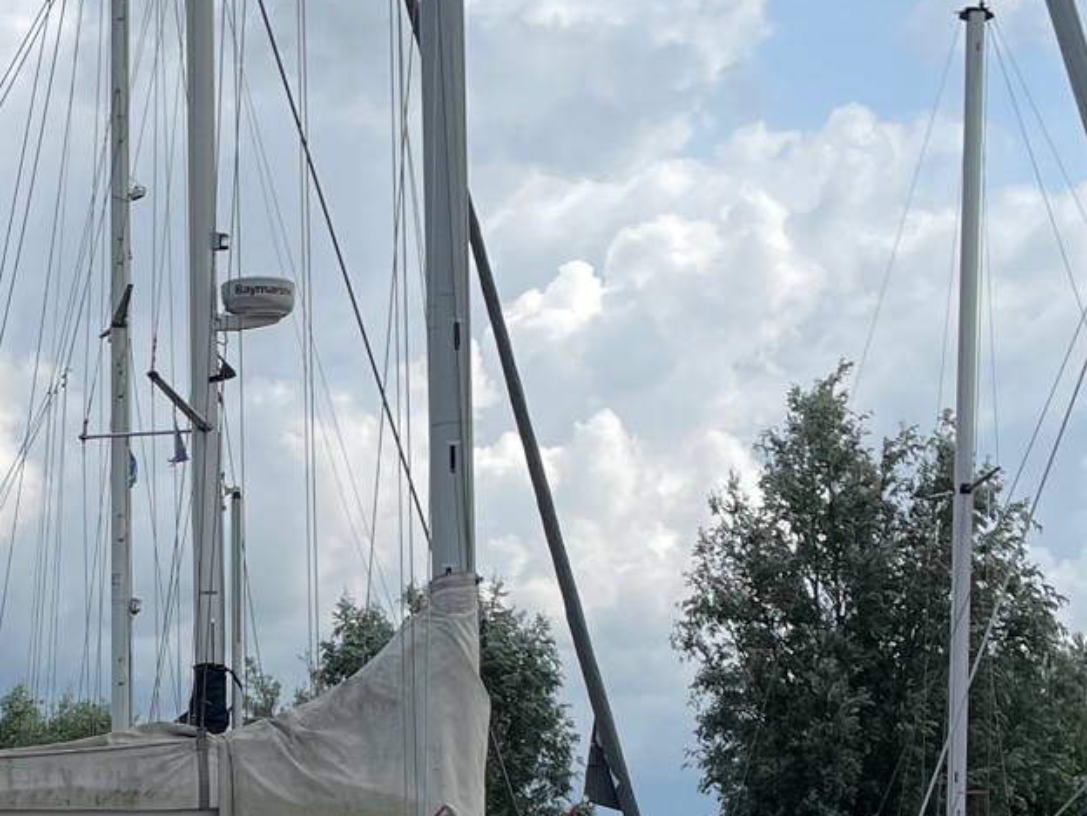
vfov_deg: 16.8
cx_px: 84
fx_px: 2638
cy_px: 973
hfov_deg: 22.6
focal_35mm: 84
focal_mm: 4.2
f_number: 1.6
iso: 32
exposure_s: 1/4132
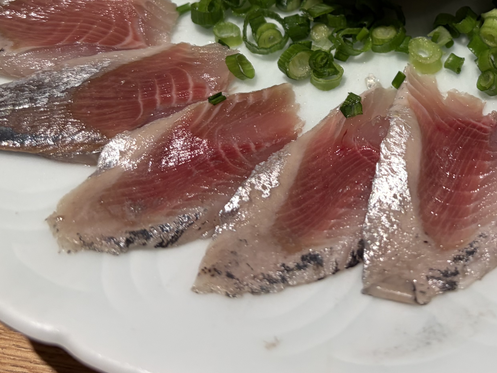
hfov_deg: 31.4
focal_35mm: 60
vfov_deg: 23.5
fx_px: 861
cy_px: 15
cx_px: 393
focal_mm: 5.96
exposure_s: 1/100
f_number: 1.6
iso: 125
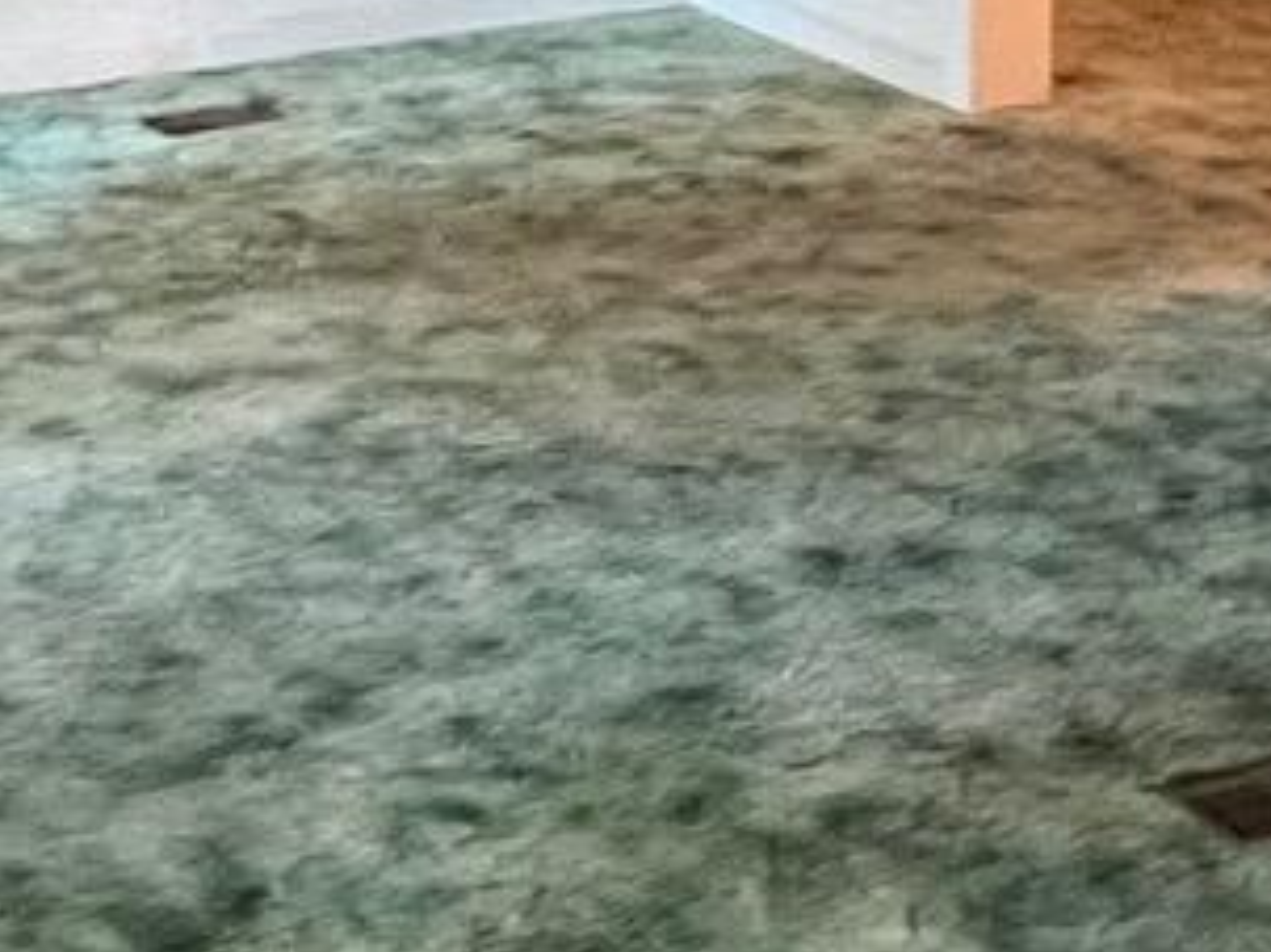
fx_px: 3230
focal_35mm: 88
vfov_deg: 16.2
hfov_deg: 22.2
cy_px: -113
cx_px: 734
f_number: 1.8
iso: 640
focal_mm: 1.57
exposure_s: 1/60
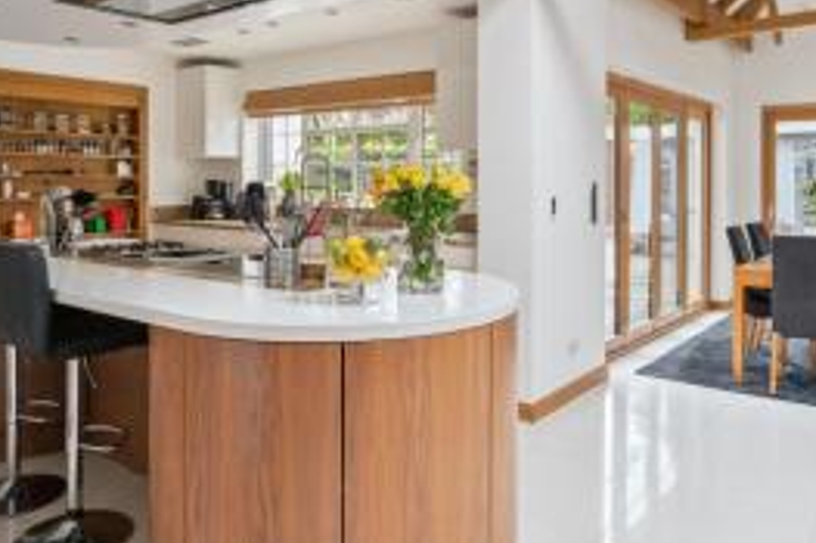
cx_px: 425
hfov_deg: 63.7
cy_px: 185
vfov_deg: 44.3
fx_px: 657
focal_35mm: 29
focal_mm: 16
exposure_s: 1/13
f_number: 5.6
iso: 640
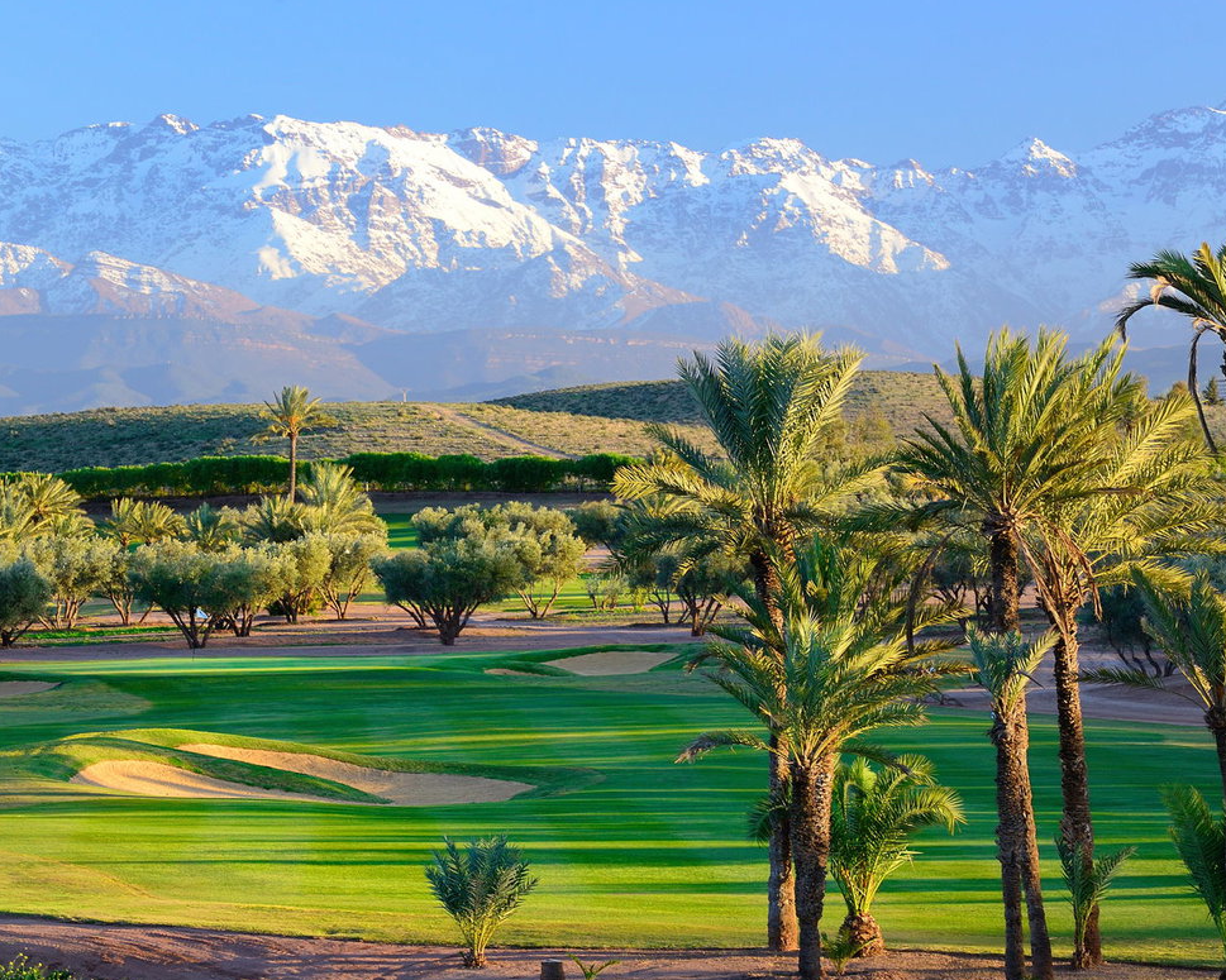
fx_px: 7873
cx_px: 424
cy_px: 570
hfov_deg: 8.9
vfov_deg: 7.1
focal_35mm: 217
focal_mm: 140
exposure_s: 1/30
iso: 400
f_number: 9
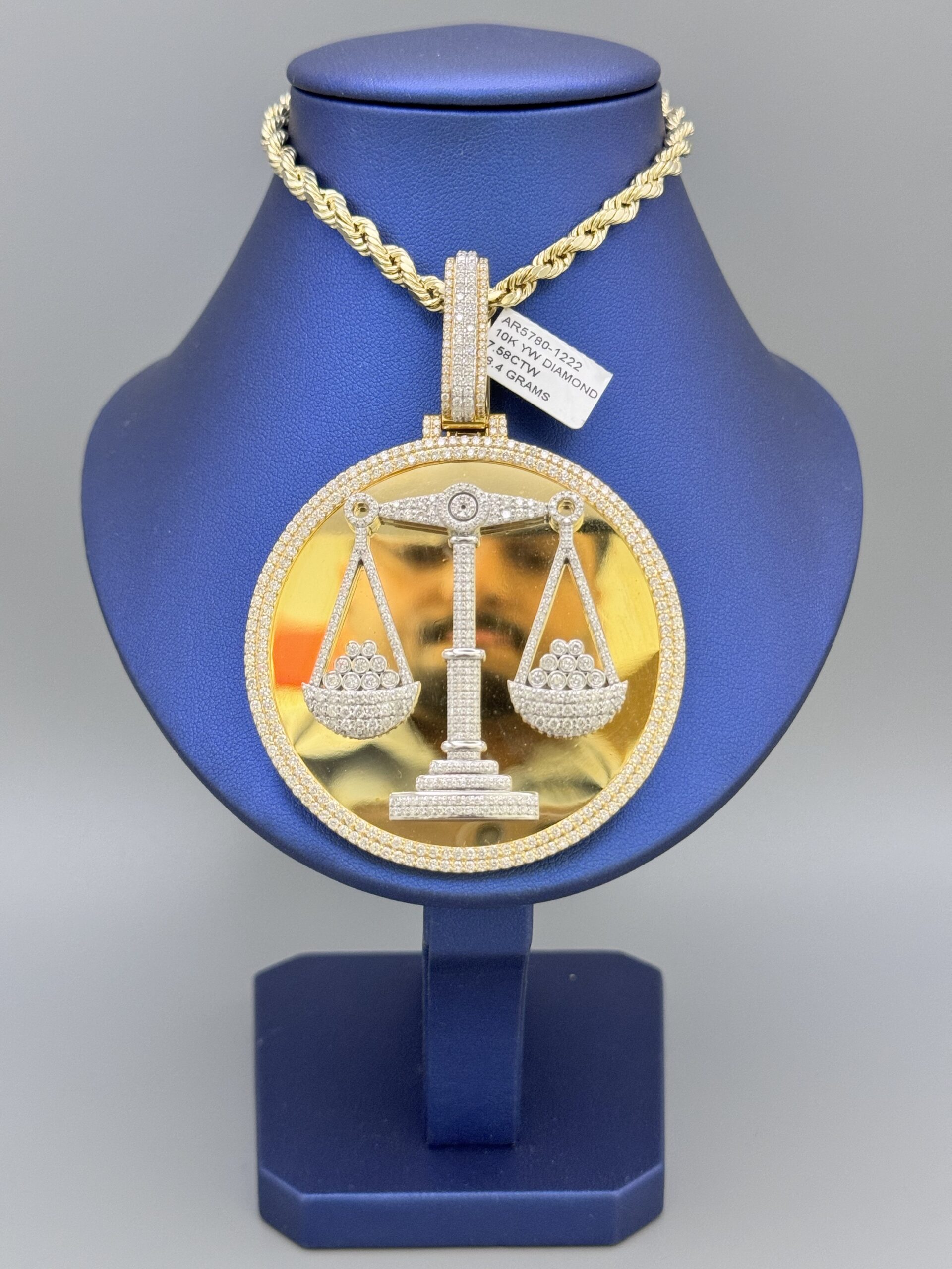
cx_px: 476
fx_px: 1760
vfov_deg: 39.7
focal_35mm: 48
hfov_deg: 30.3
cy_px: 634
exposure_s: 1/60
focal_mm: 6.86
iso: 200
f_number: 1.78
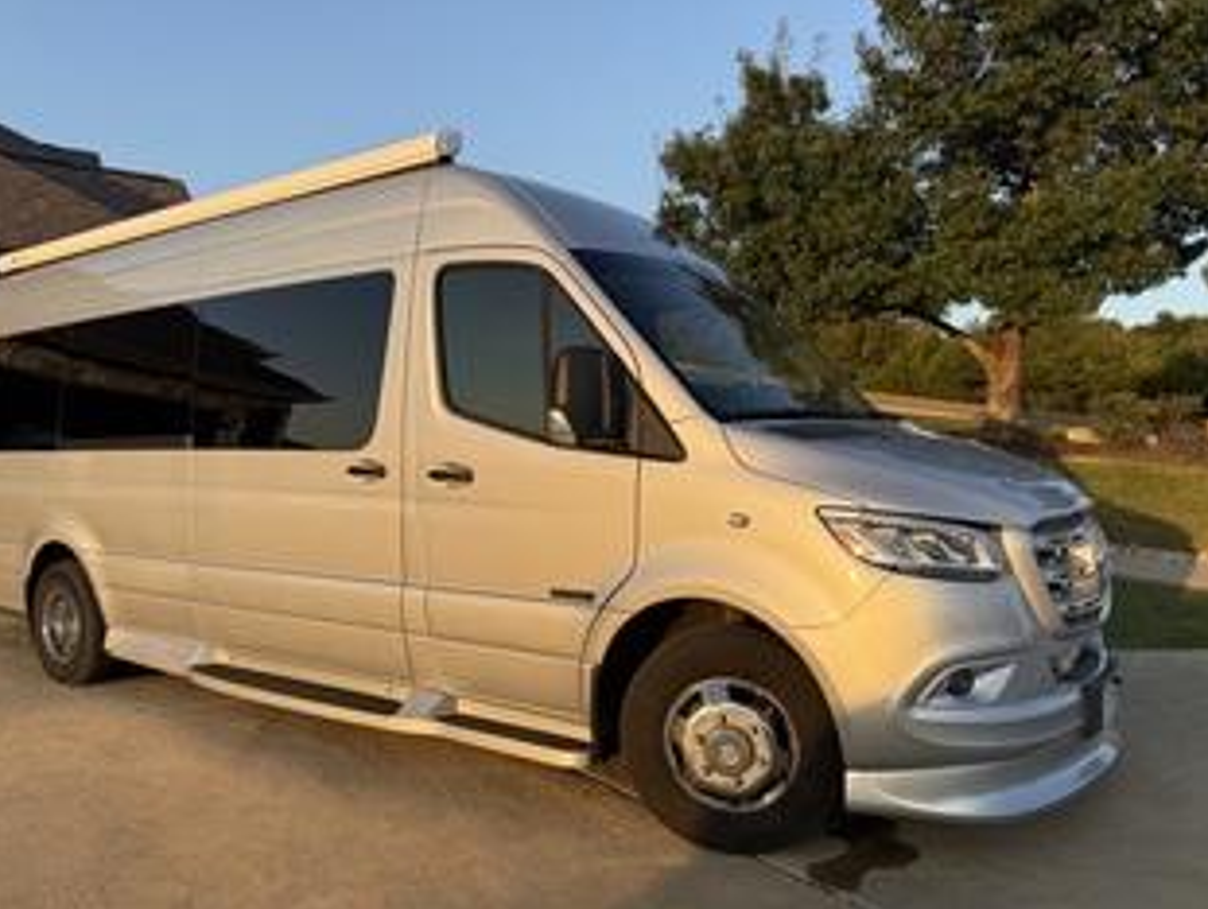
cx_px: 536
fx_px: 943
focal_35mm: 27
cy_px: 495
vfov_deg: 51.4
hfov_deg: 65.1
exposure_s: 1/1901
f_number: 1.78
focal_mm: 6.76
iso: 100
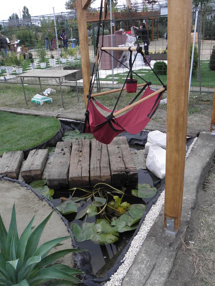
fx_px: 249
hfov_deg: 46.8
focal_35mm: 30
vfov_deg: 60.0
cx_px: 107
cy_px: 146
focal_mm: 5.34
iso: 100
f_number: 2.9
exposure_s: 1/40
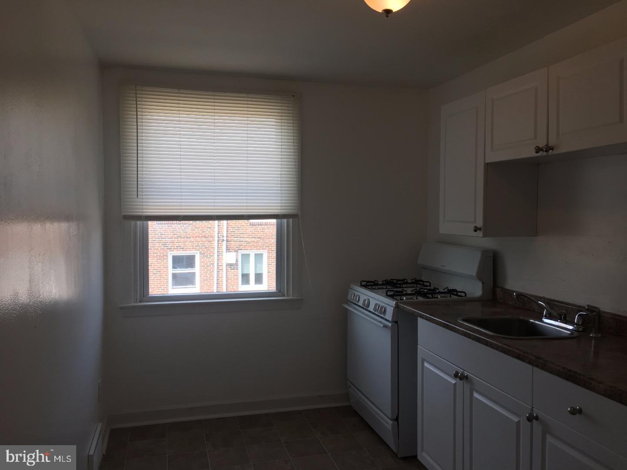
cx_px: 314
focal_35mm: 29
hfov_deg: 61.7
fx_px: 525
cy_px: 235
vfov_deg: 48.2
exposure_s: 1/120
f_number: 2.2
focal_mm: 4.15
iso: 40
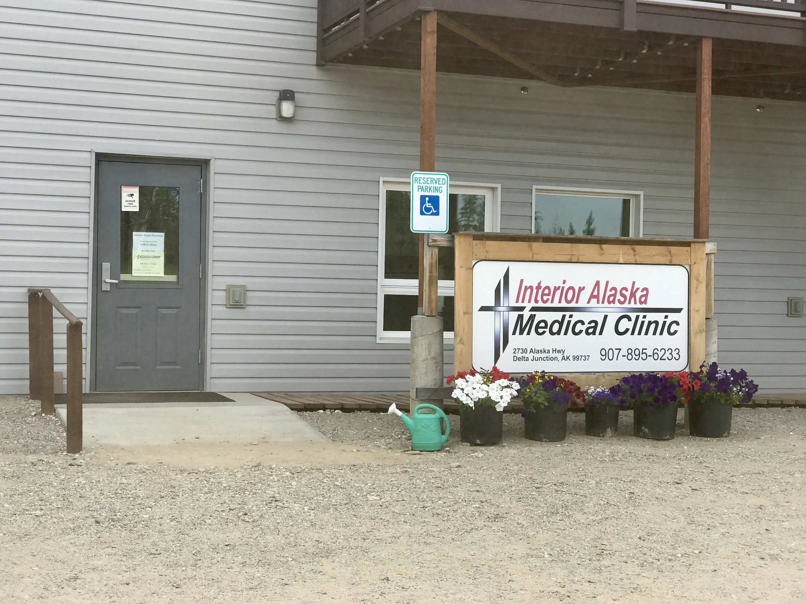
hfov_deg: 33.8
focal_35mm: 57
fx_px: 1327
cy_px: 302
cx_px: 403
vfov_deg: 25.7
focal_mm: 6.6
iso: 20
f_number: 2.8
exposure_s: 1/381
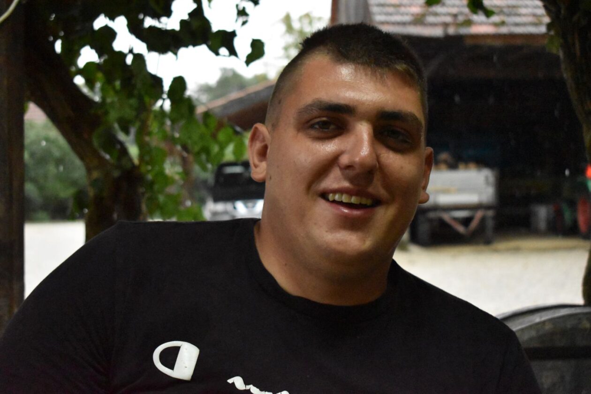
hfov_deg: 31.9
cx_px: 296
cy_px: 197
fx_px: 1034
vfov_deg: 21.6
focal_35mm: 63
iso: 11400
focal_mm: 42
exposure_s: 1/320
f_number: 5.6
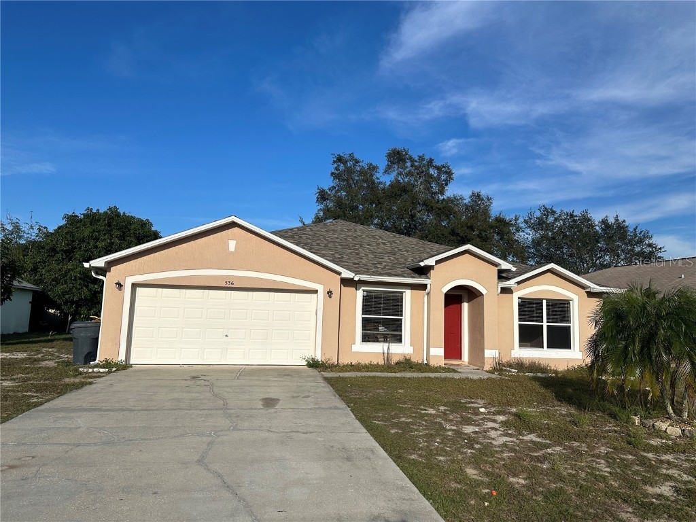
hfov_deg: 71.6
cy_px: 261
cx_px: 348
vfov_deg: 56.8
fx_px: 483
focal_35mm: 24
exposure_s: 1/7042
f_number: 1.78
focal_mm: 6.86
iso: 80
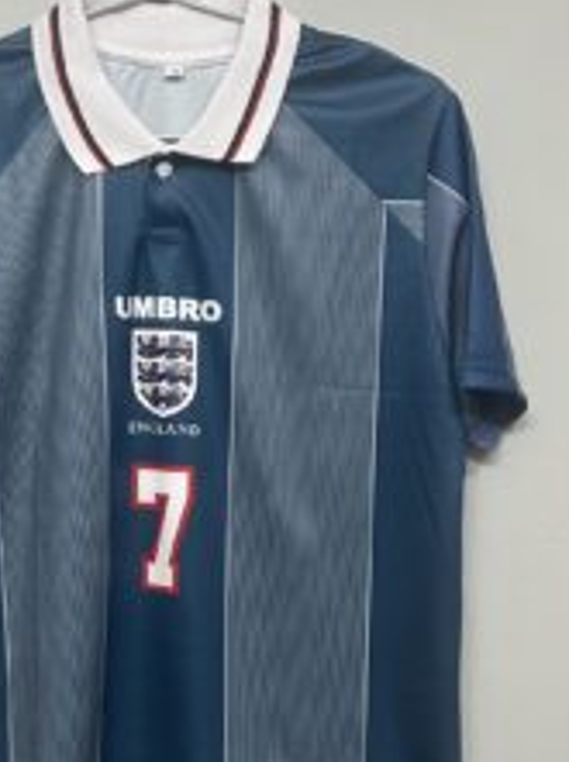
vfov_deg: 34.9
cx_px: 176
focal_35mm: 55
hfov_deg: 26.3
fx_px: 1209
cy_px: 443
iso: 400
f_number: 1.5
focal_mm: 5.7
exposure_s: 1/50
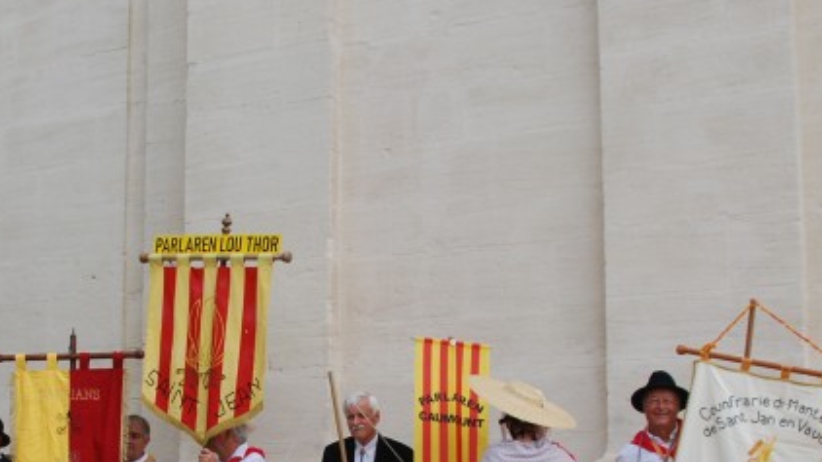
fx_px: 1307
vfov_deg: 19.3
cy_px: 483
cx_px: 248
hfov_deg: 34.4
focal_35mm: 60
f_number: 10
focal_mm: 18
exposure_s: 1/400
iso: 400
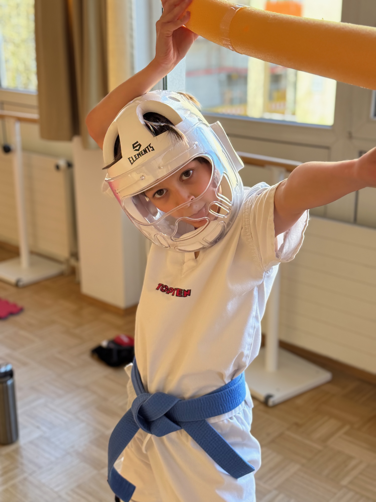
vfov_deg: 39.7
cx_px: 188
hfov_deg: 30.3
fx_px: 695
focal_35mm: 48
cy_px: 251
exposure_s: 1/228
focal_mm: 6.76
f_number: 1.78
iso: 100
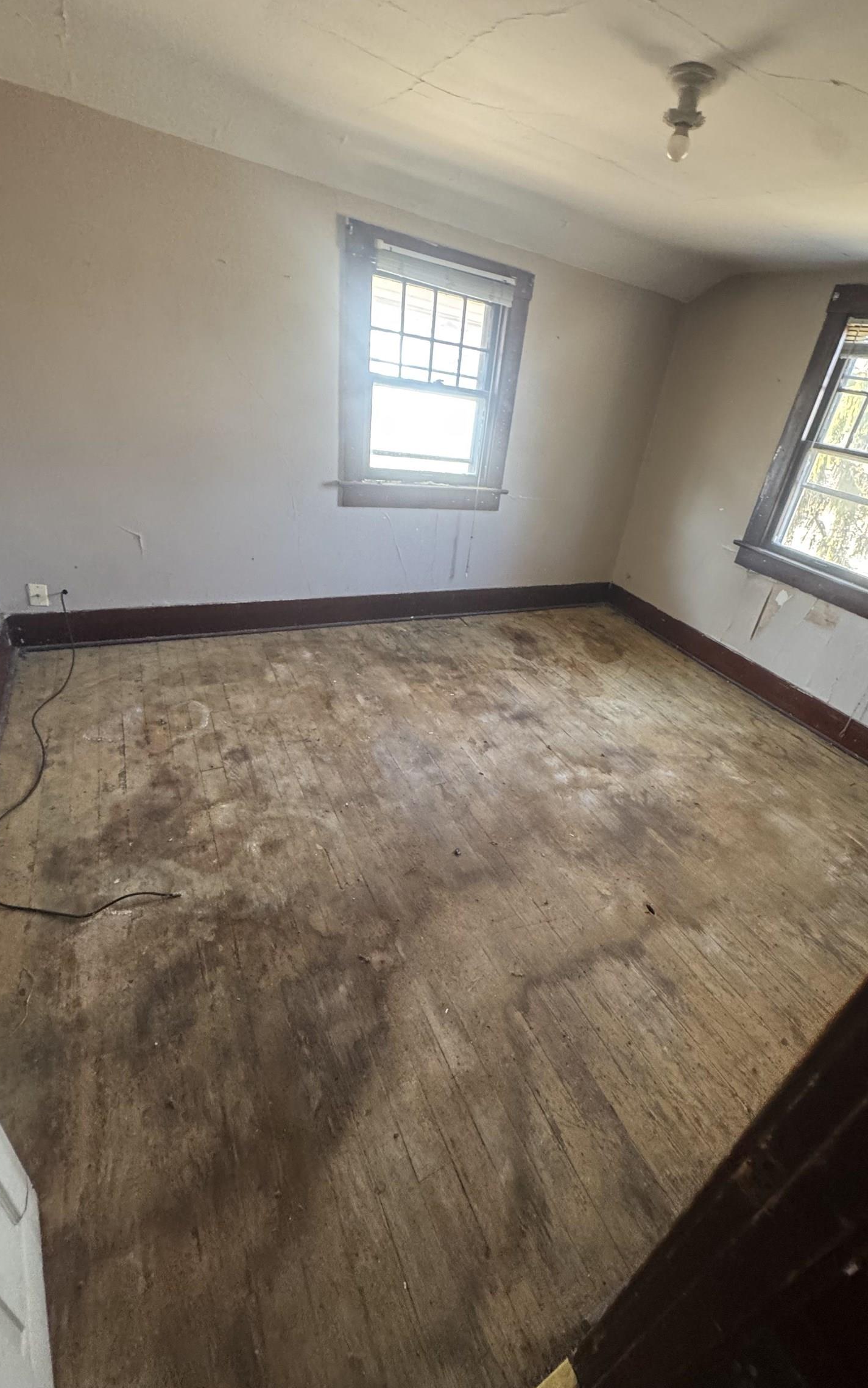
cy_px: 691
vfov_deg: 101.5
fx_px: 568
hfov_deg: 74.2
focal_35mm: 15
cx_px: 507
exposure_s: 1/60
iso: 500
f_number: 2.2
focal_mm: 2.22
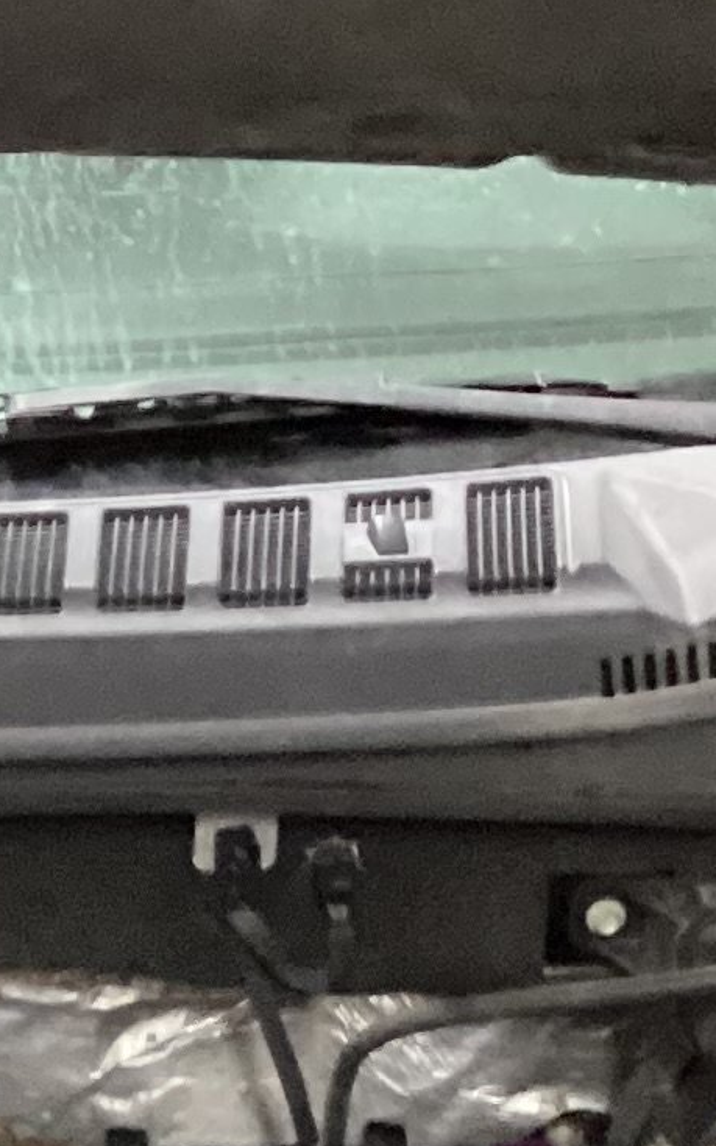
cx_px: -270
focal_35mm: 146
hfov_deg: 8.8
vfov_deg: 13.9
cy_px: 1366
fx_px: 4561
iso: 800
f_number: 2.4
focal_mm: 3.3
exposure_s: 1/24
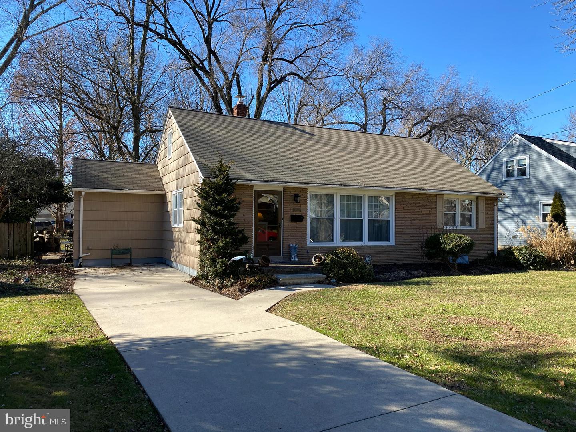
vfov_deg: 53.1
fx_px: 433
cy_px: 216
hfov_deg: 67.3
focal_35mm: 26
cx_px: 288
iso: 32
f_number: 1.8
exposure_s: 1/1170
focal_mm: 4.25
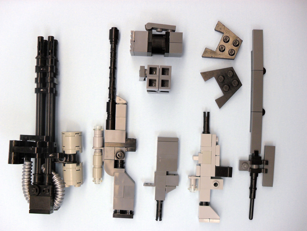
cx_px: 154
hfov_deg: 52.6
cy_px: 116
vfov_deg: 40.7
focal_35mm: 35
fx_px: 310
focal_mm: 6.2
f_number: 2.8
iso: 100
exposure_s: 1/125
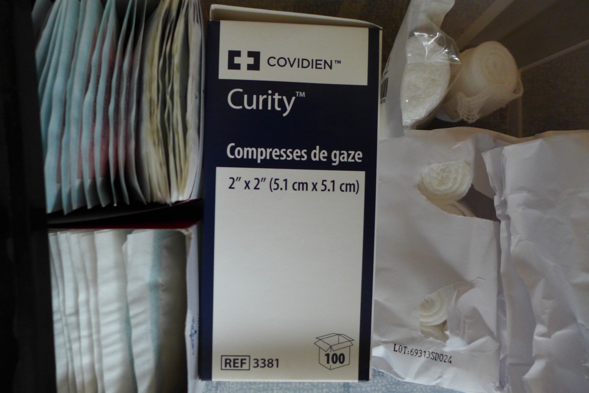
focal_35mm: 24
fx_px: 393
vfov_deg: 53.2
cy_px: 196
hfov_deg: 73.7
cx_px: 294
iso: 500
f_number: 1.4
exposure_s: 1/60
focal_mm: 4.7
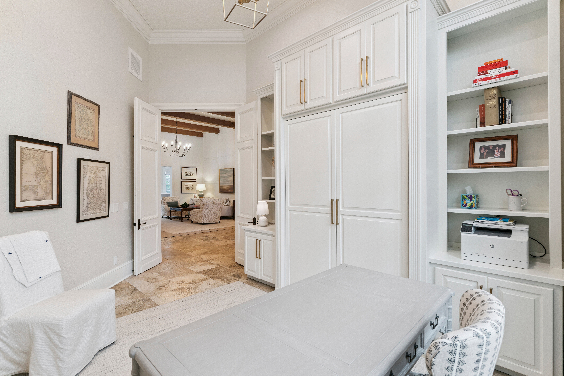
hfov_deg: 93.3
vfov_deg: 70.5
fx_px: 266
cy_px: 188
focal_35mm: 17
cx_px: 282
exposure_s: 1/13
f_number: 8
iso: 250
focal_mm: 17
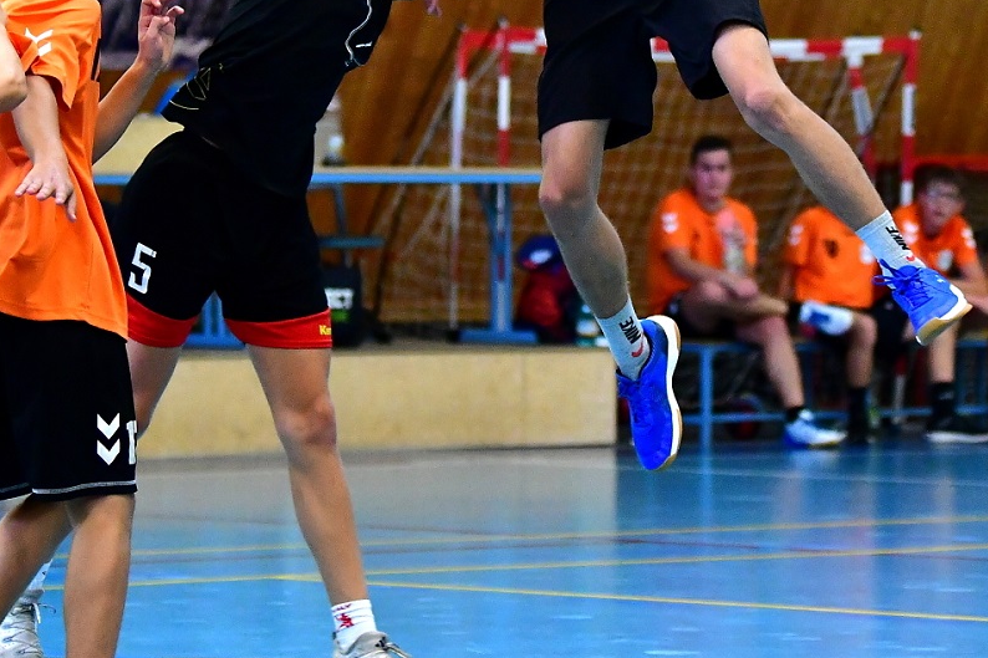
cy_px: 90
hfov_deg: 7.9
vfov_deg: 5.3
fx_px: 7134
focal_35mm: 260
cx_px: 572
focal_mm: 86
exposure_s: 1/640
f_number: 2.8
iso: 2500
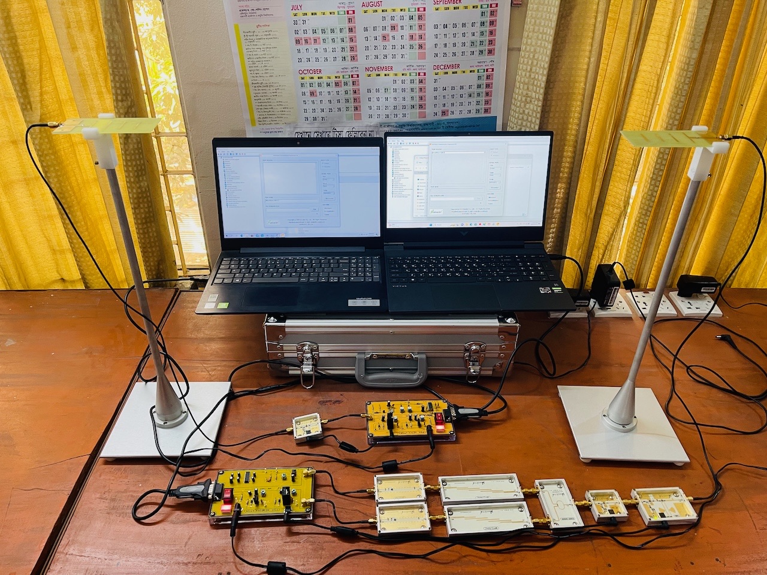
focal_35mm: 26
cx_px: 384
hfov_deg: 67.3
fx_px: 576
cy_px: 288
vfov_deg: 53.1
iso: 160
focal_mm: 5.1
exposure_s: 1/51
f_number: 1.6
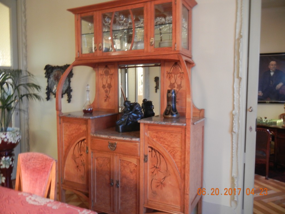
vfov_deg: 46.8
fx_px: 247
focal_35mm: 30
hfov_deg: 60.0
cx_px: 142
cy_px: 107
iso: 400
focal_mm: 5.4
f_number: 3.5
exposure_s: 1/3.1
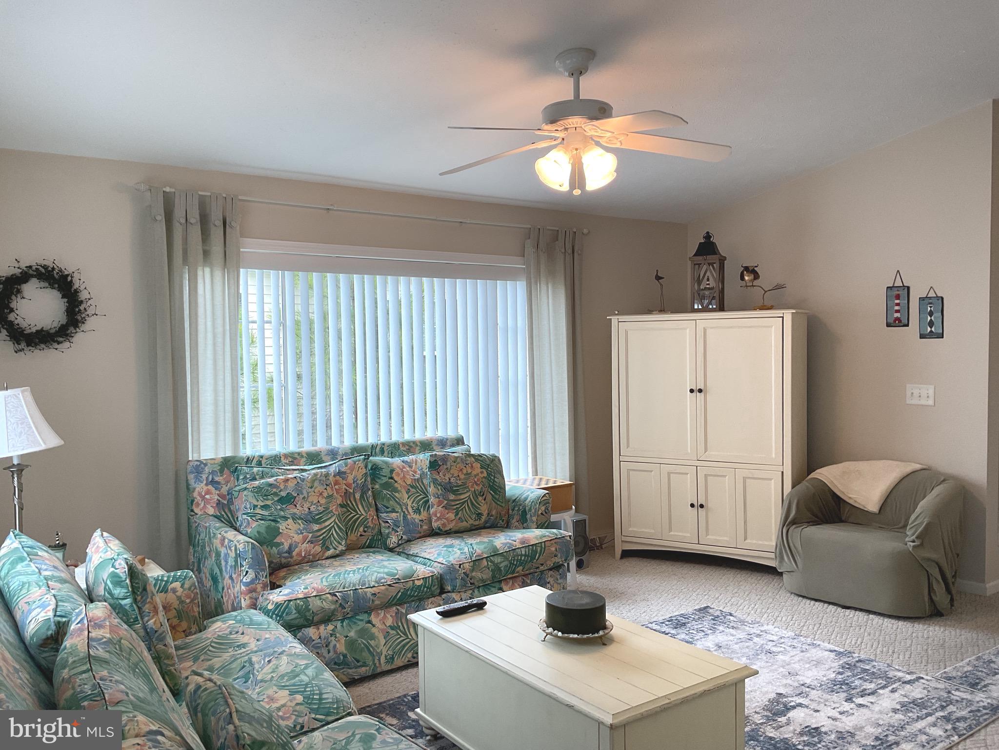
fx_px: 837
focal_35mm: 29
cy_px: 375
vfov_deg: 48.2
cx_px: 500
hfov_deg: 61.7
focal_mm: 3
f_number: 1.8
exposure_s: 1/120
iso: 50
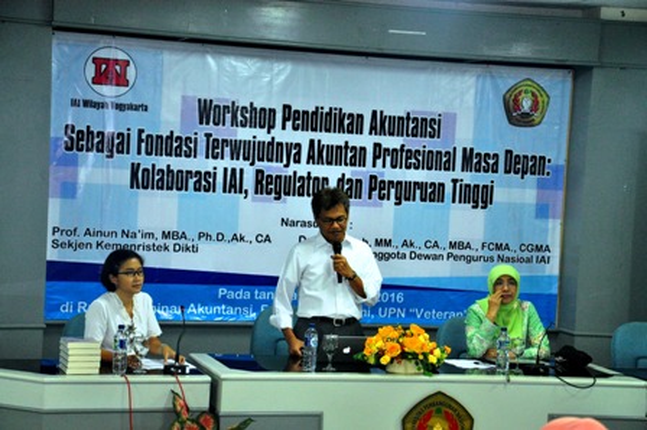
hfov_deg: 26.0
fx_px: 1401
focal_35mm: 78
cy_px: 215
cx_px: 324
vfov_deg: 17.5
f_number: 5
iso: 1600
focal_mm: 52
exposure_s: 1/60
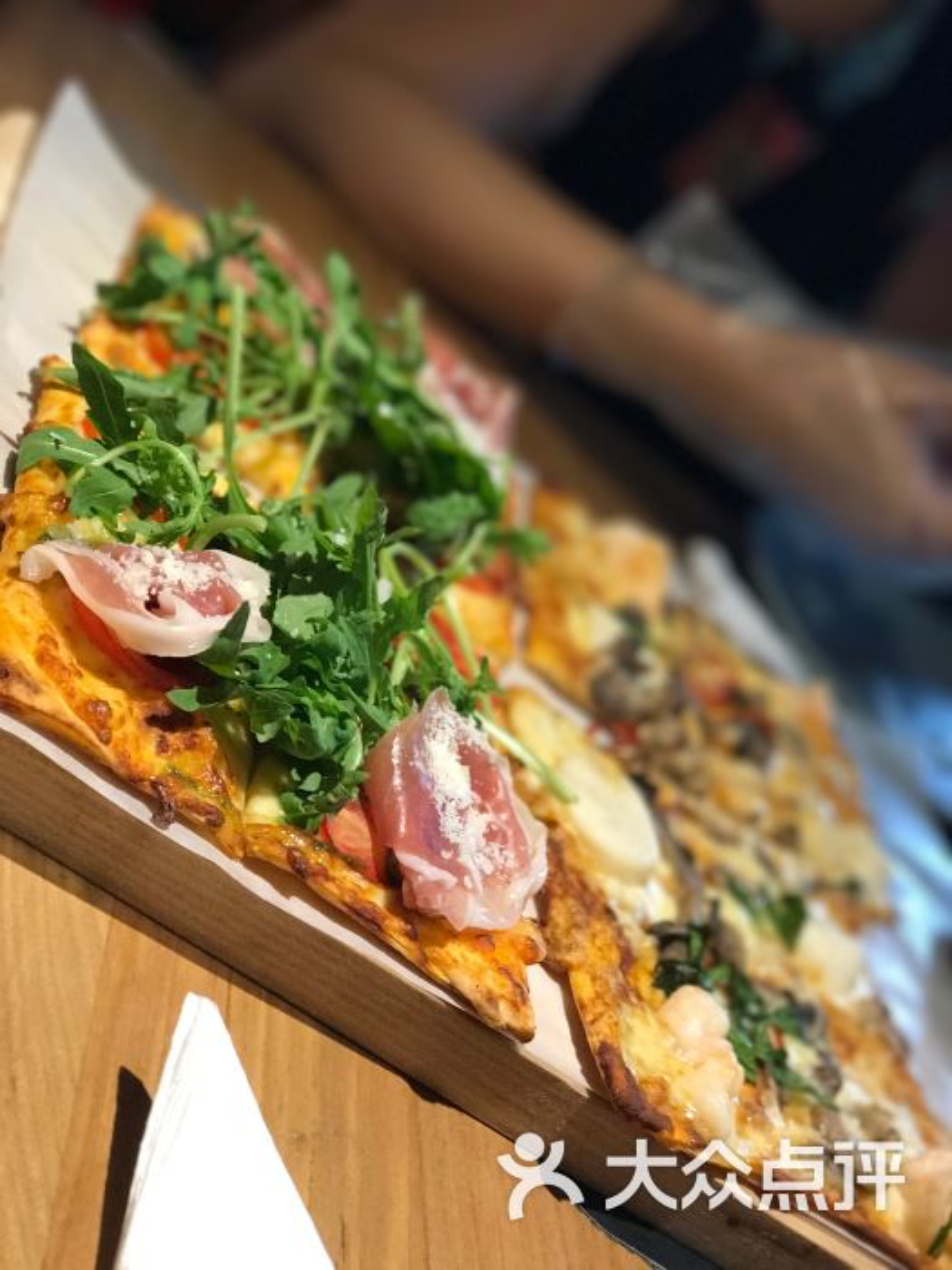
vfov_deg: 33.8
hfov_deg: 25.7
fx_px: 2090
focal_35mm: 57
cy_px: 635
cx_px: 476
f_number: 2.8
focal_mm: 6.6
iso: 250
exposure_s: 1/50
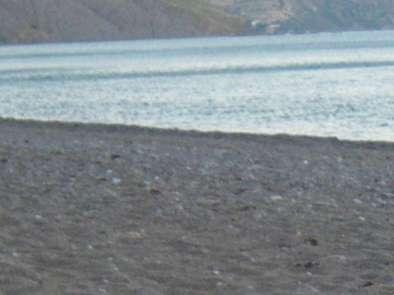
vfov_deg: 8.7
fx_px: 1866
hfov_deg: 11.3
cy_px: 532
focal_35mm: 164
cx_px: 688
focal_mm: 5
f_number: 3.5
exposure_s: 1/50
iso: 125
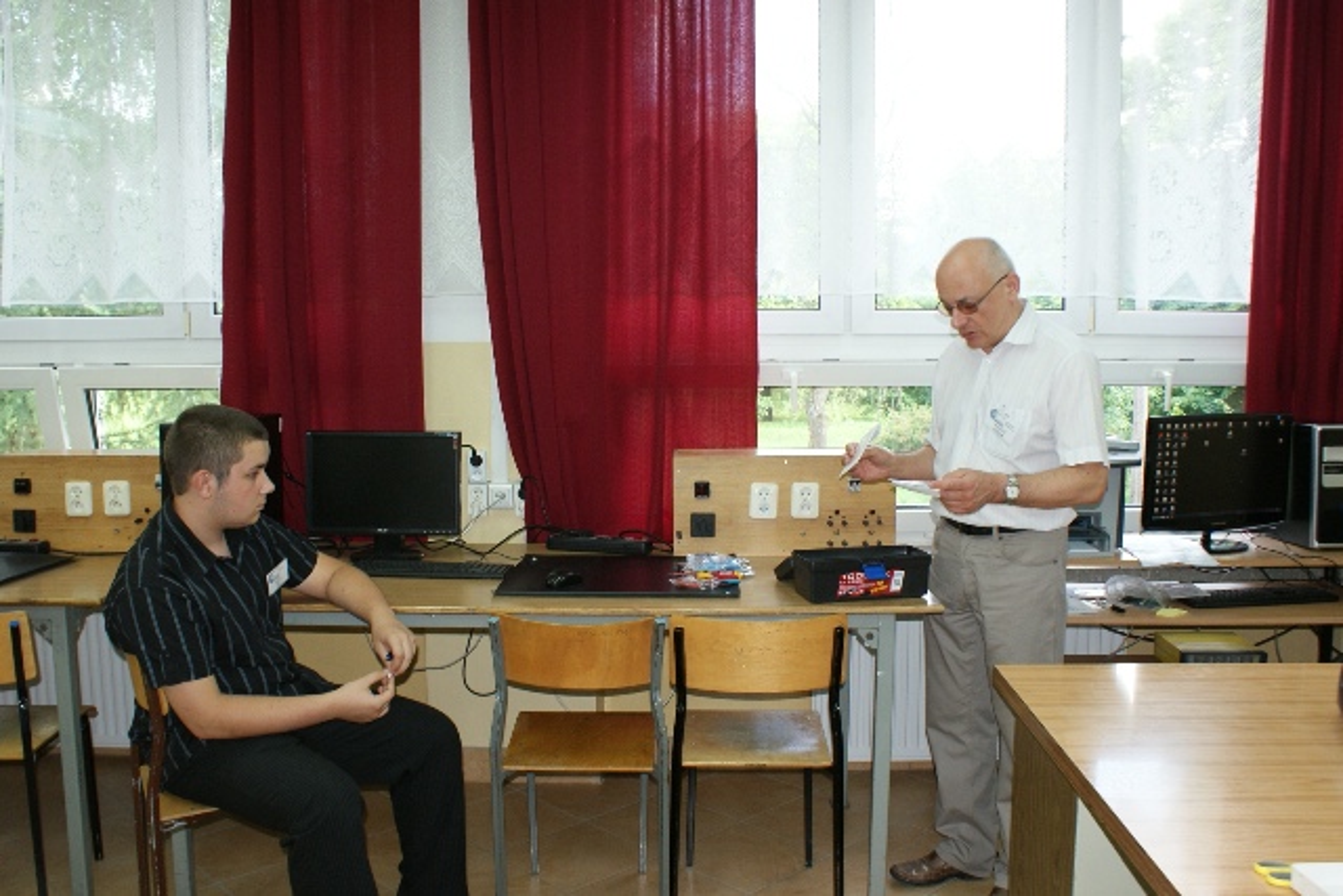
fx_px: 1119
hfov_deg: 61.9
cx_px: 672
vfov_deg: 43.6
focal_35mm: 30
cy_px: 448
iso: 400
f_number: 5.6
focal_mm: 20
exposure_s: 1/60
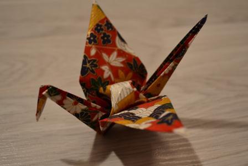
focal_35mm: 48
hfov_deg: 41.1
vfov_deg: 28.1
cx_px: 124
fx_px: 331
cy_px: 83
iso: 800
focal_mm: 32
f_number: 4.8
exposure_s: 1/6
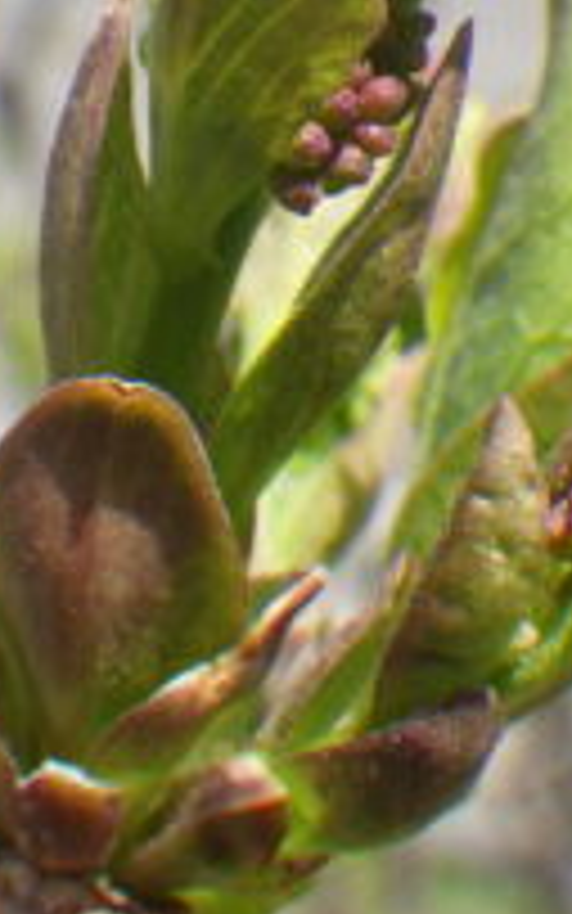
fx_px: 2517
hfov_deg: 13.0
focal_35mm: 101
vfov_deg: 20.2
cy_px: 92
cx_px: 205
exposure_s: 1/320
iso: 125
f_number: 4.6
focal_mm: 6.1
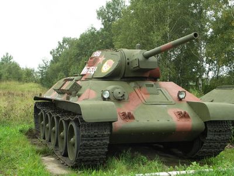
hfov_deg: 34.3
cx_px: 117
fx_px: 379
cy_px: 88
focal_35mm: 56
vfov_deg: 26.1
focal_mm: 14.5
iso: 50
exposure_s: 1/60
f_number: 3.2
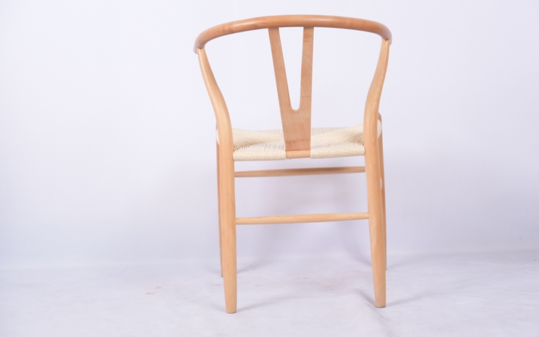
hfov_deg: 31.1
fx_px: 970
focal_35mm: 66
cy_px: 158
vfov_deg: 19.7
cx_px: 281
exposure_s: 1/8
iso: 125
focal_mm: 62
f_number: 4.5
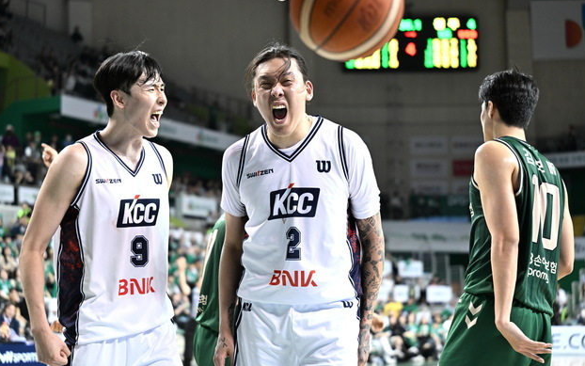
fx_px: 1148
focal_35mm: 72
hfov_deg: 28.6
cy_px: 188
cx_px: 292
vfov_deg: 18.1
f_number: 3.2
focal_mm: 70
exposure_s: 1/1000
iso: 2500
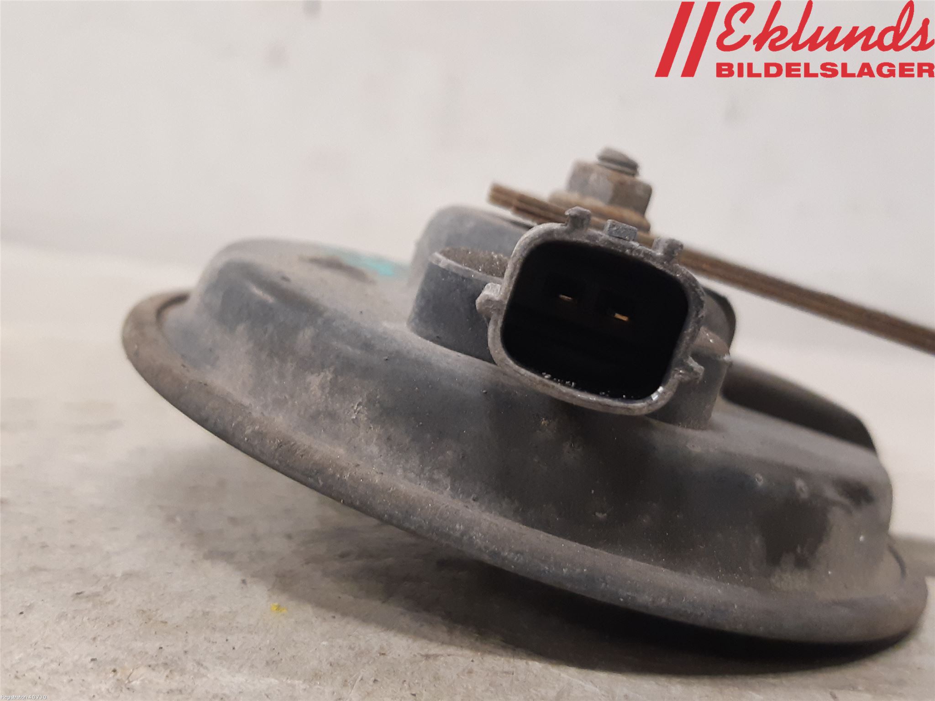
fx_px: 702
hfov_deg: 67.3
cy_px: 350
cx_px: 468
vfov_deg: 53.1
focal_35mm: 26
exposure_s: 1/33
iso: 200
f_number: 1.7
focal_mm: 3.93
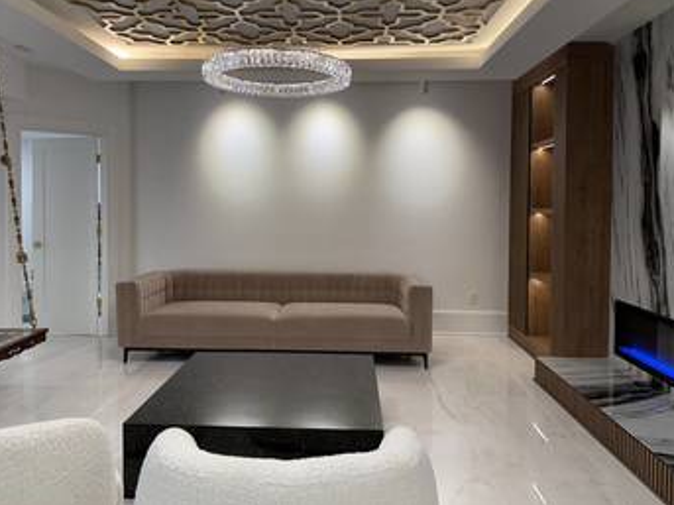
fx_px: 545
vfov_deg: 49.5
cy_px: 214
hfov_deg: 63.4
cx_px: 322
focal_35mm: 28
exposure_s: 1/215
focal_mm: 6.76
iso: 200
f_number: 1.78
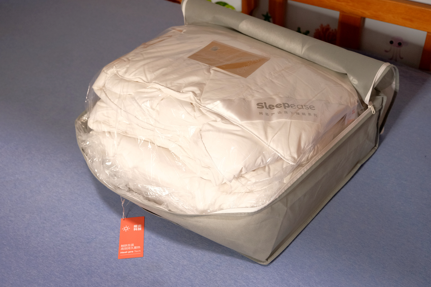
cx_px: 216
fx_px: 527
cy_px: 144
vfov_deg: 30.5
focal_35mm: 44
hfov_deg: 44.5
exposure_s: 1/42
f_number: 4
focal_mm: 29.2
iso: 1600
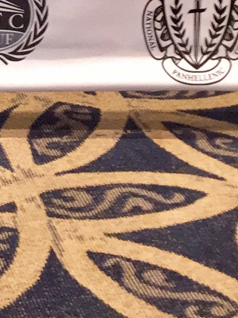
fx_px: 1256
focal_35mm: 137
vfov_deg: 12.5
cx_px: -156
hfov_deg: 10.3
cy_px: -333
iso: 125
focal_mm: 4.15
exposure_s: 1/16
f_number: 2.2
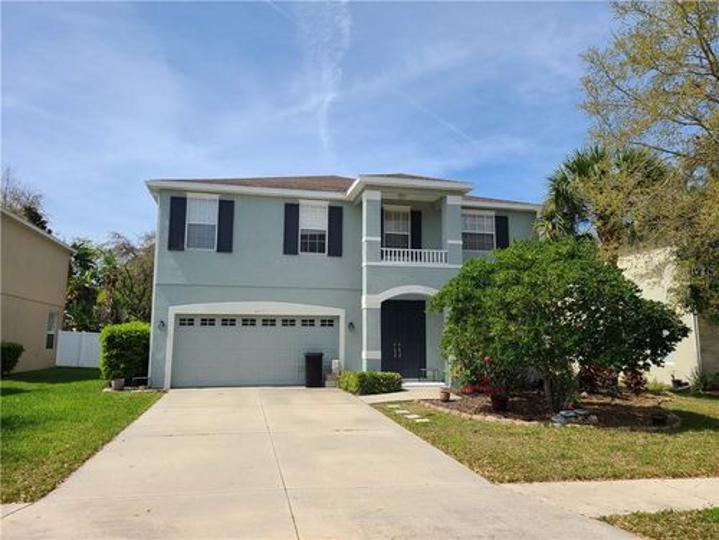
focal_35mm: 26
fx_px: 540
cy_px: 270
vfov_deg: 53.1
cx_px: 360
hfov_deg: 67.3
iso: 40
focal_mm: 5.4
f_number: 1.8
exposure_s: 1/2544
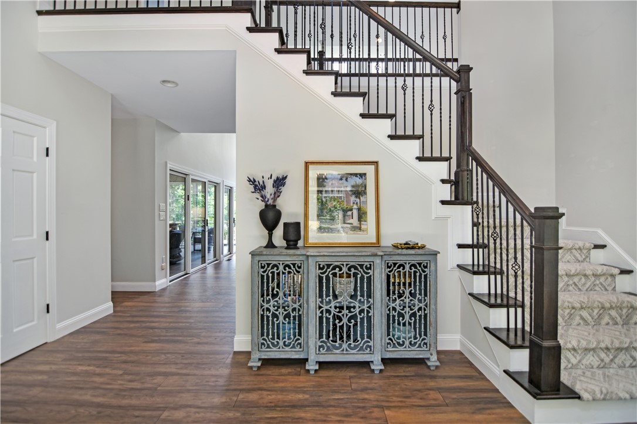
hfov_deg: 95.0
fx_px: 292
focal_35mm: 16
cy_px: 212
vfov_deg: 72.1
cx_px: 318
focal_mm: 11
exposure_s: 1/160
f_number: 2.8
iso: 160
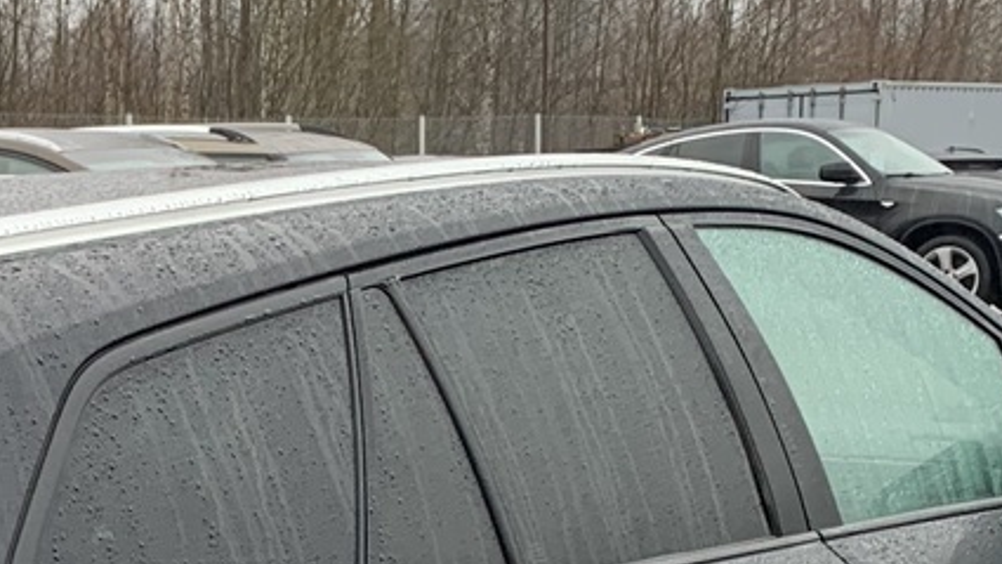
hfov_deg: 21.5
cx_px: 14
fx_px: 2550
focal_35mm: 96
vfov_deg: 12.0
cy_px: 868
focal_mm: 4.25
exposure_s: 1/60
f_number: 1.8
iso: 100
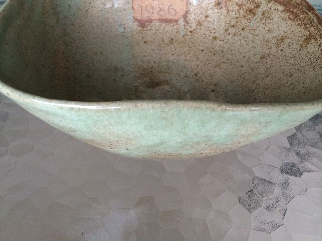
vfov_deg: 46.8
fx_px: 279
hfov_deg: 60.0
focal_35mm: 30
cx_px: 161
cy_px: 120
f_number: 2.2
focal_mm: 4.12
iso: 160
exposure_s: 1/30
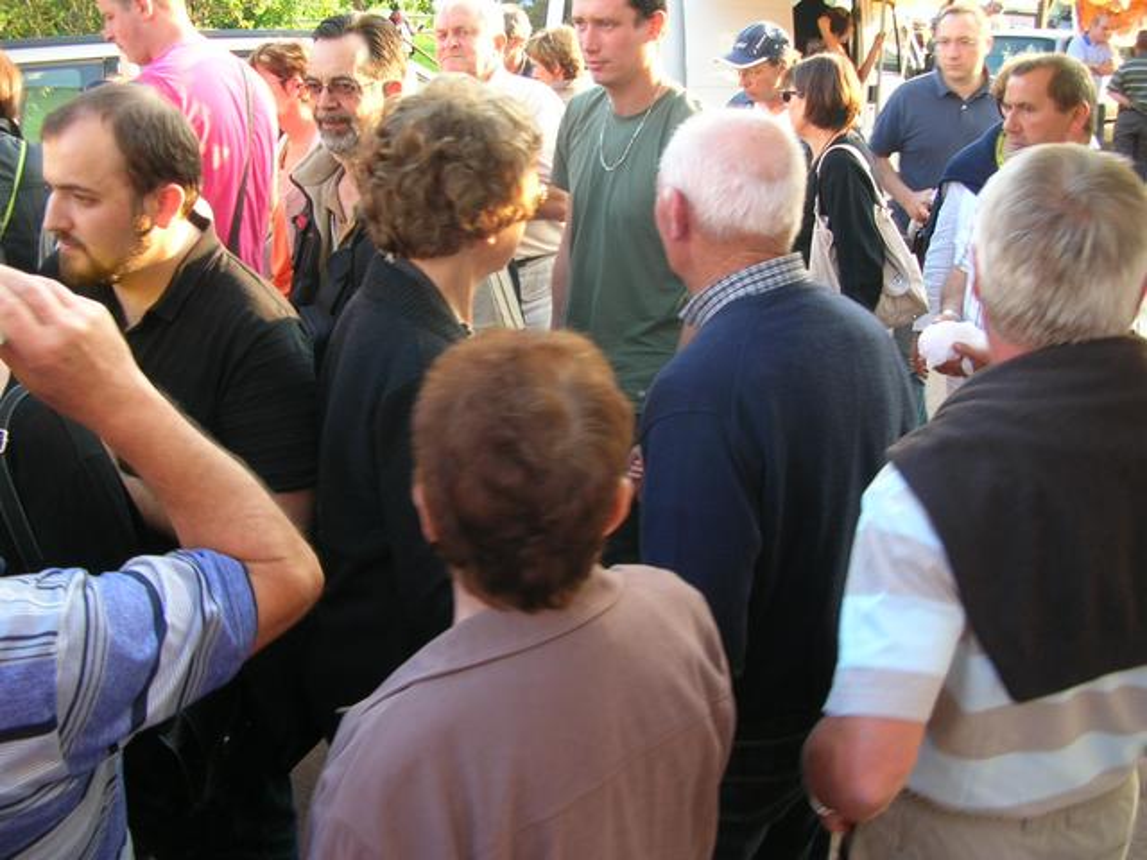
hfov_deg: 52.6
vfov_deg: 40.7
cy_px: 430
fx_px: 1160
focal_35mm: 35
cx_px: 574
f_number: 2.8
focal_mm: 5.8
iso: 50
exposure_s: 1/30
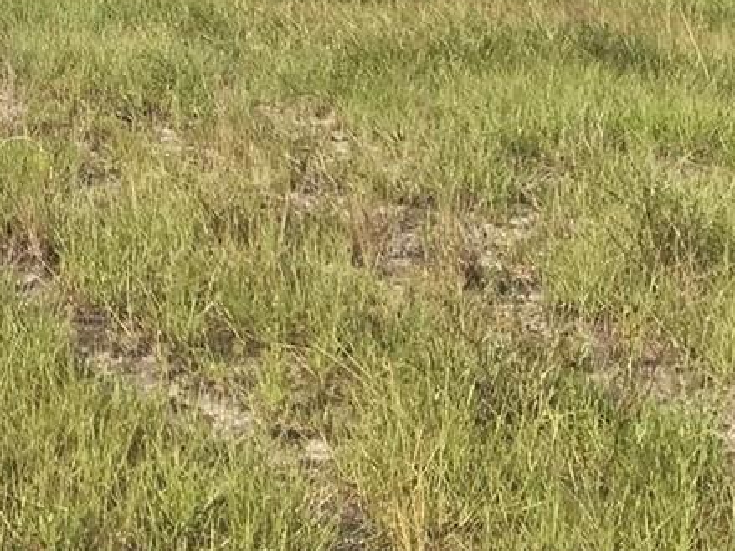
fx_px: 2165
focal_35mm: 102
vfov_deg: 13.9
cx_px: -228
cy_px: -166
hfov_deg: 18.0
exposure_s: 1/2227
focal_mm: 3.99
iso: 20
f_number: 1.8
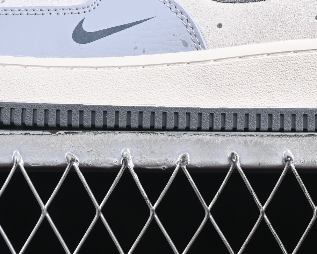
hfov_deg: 8.9
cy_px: -69
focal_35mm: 216
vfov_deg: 7.1
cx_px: 204
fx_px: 2027
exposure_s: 1/80
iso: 160
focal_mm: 50
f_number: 8
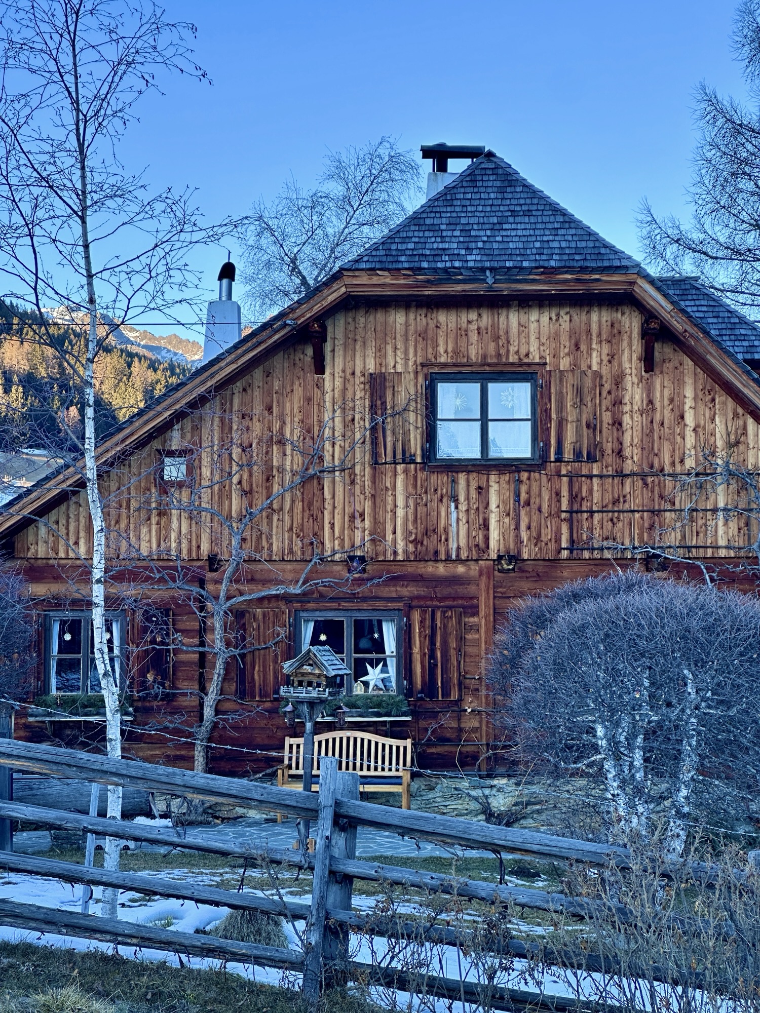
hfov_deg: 19.1
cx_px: 380
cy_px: 506
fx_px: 2254
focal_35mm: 77
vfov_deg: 25.3
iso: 32
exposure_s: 1/131
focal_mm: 9
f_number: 2.8
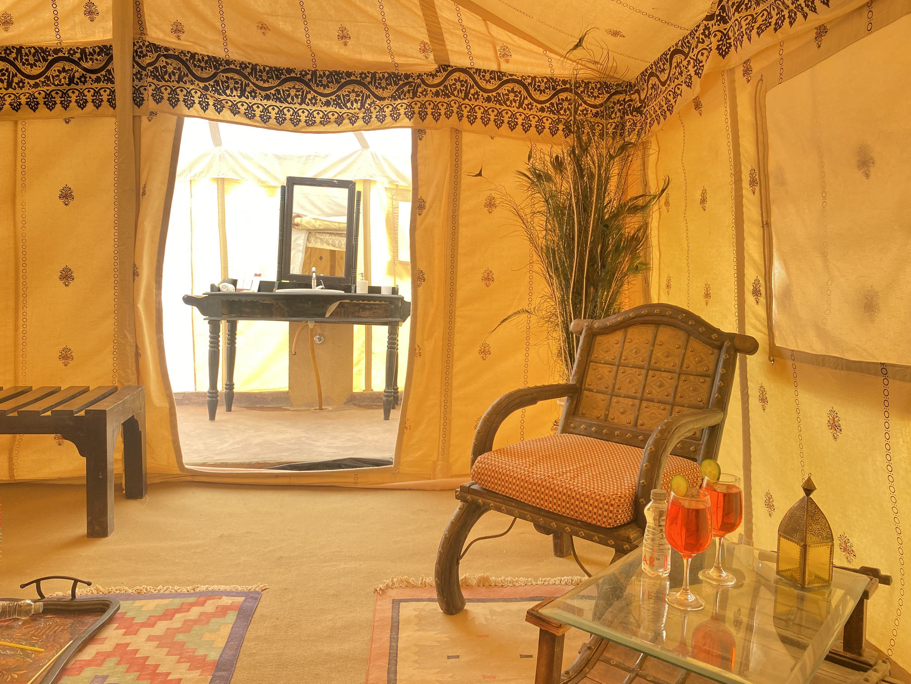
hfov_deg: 67.3
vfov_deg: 53.1
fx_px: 684
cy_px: 342
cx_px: 456
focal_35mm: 26
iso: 80
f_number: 1.8
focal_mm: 4.25
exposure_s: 1/121
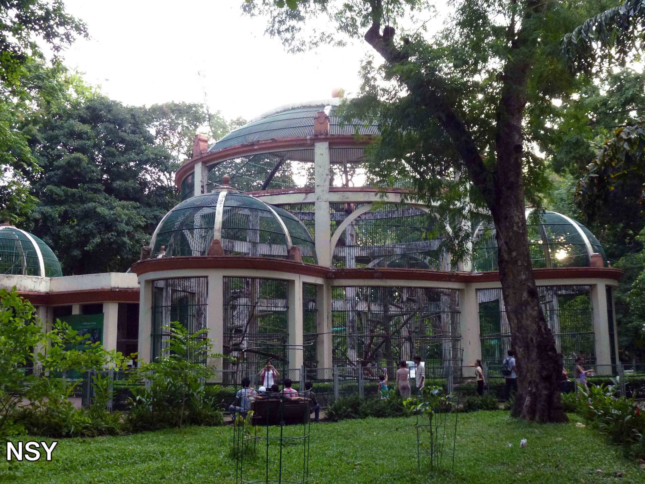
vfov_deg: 39.7
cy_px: 242
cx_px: 322
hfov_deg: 51.4
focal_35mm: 36
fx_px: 671
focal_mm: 6.4
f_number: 3.7
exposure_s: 1/60
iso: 400
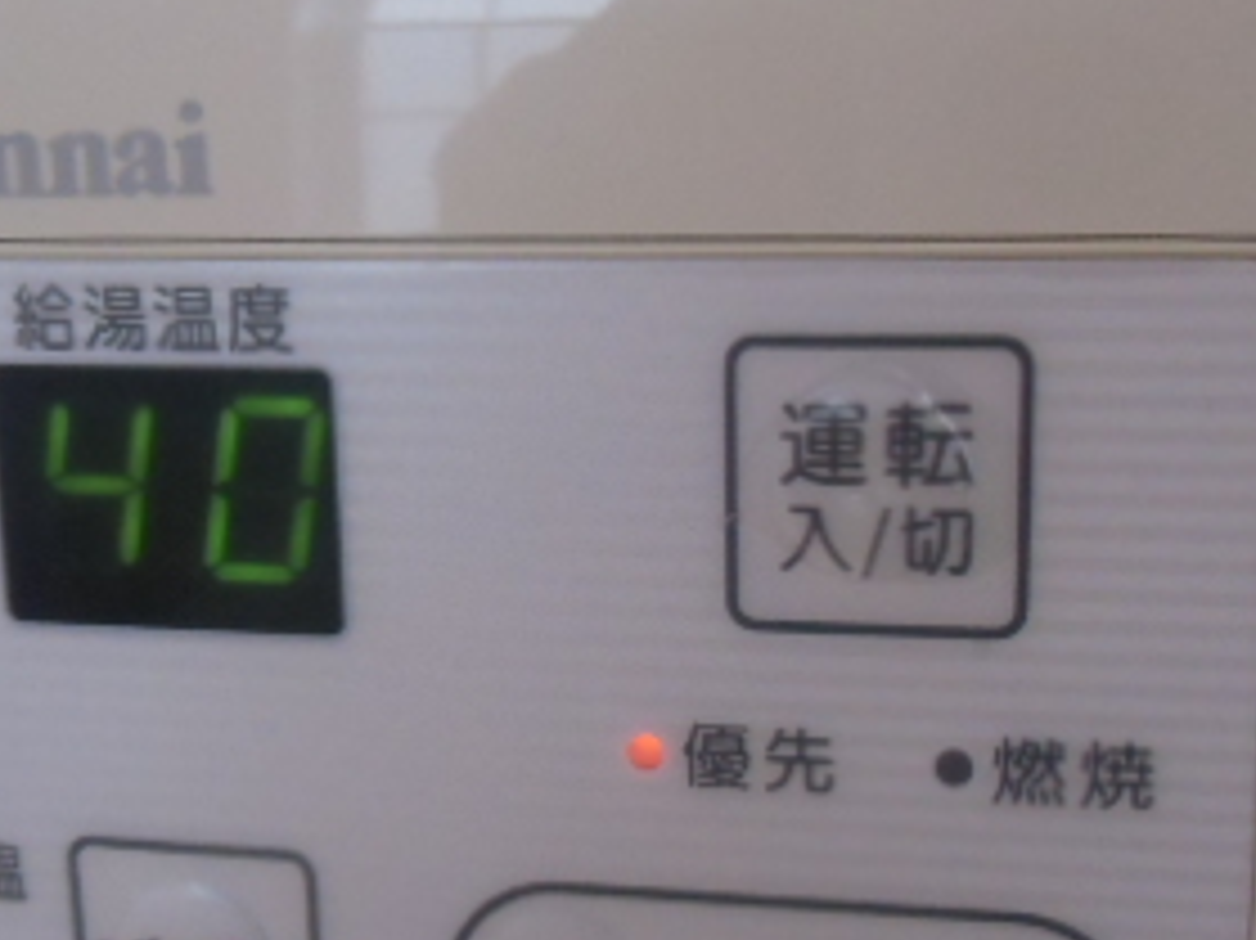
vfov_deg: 26.4
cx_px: 599
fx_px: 1995
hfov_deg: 34.9
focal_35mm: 55
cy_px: 607
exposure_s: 1/80
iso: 400
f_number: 3
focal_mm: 4.24
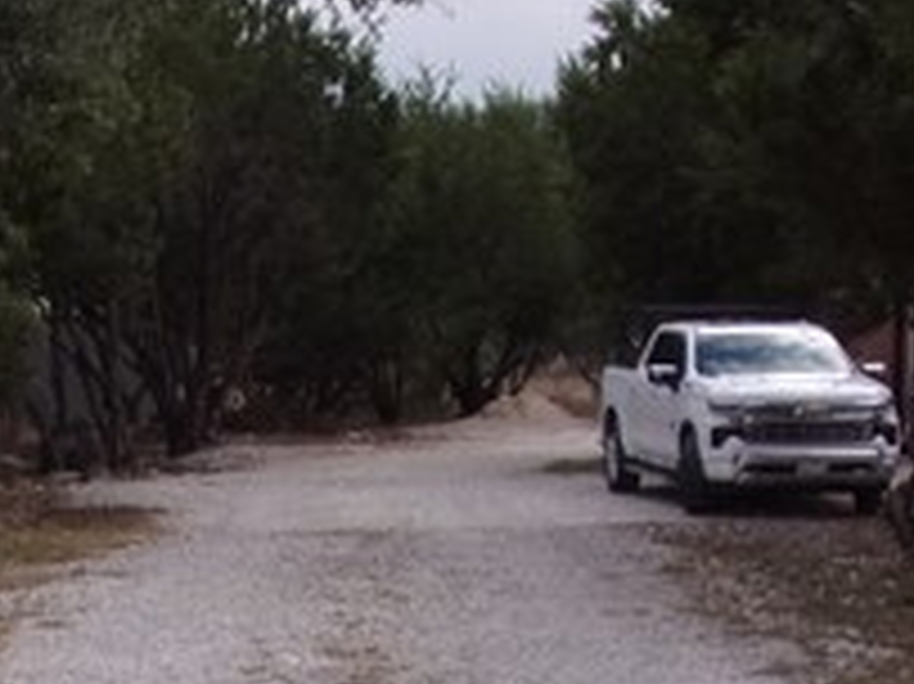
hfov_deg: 16.2
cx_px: 158
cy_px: 634
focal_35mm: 121
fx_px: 3193
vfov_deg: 12.1
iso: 80
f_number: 3.3
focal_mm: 4.3
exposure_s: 1/1000
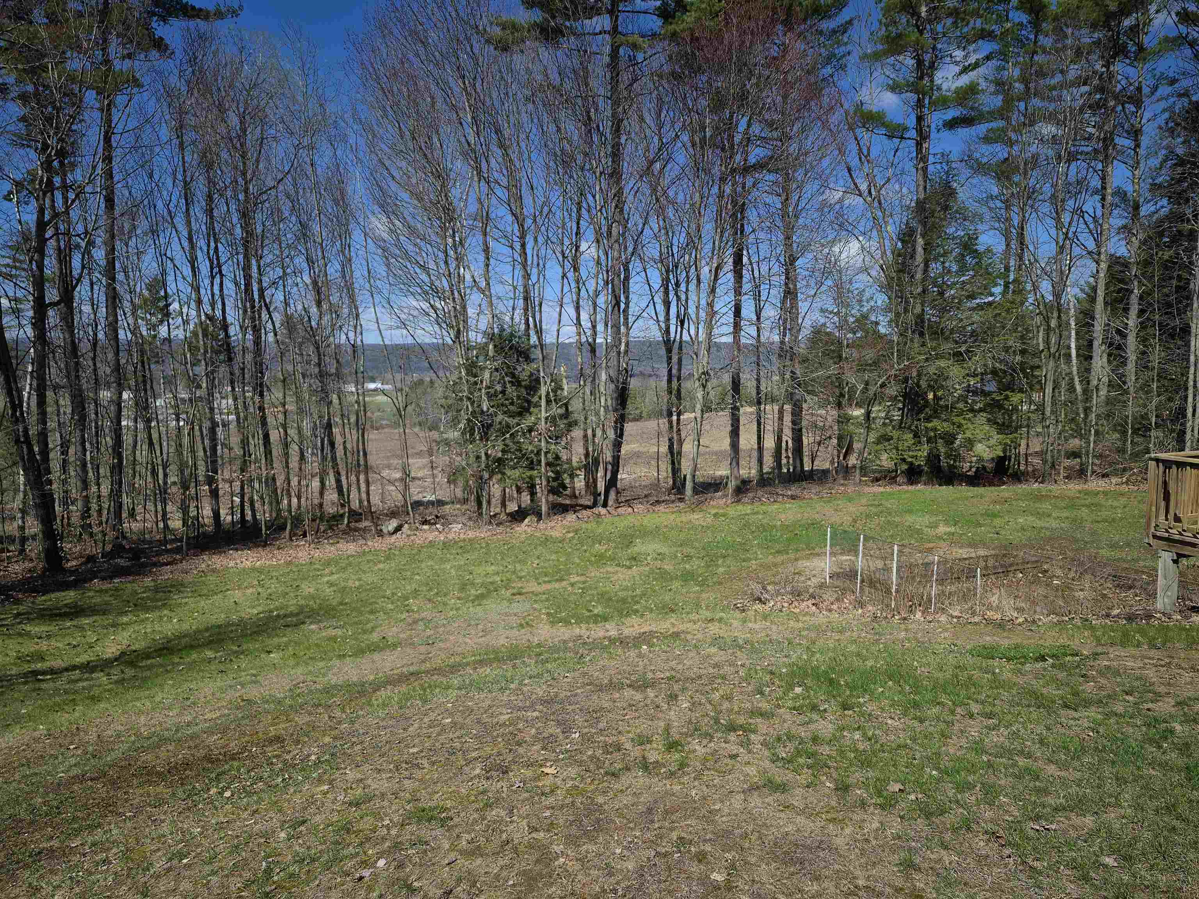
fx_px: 797
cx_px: 600
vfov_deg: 58.9
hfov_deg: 73.9
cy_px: 450
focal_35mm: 23
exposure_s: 1/1416
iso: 25
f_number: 1.8
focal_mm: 5.4
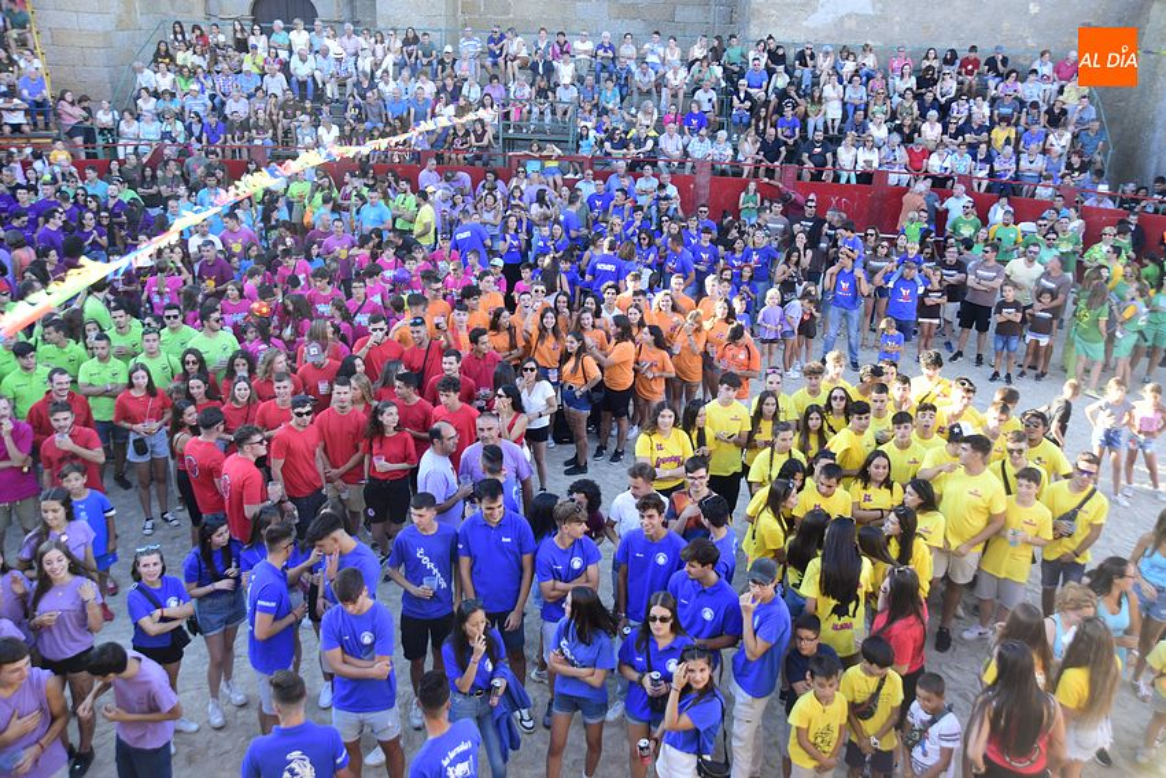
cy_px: 389
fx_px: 972
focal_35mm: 30
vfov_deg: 43.6
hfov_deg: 61.9
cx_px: 583
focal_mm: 30
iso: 640
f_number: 5
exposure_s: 1/160
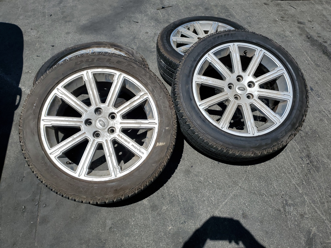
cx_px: 166
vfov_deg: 53.1
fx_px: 249
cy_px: 124
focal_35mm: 26
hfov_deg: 67.3
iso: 50
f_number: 1.5
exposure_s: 1/10000
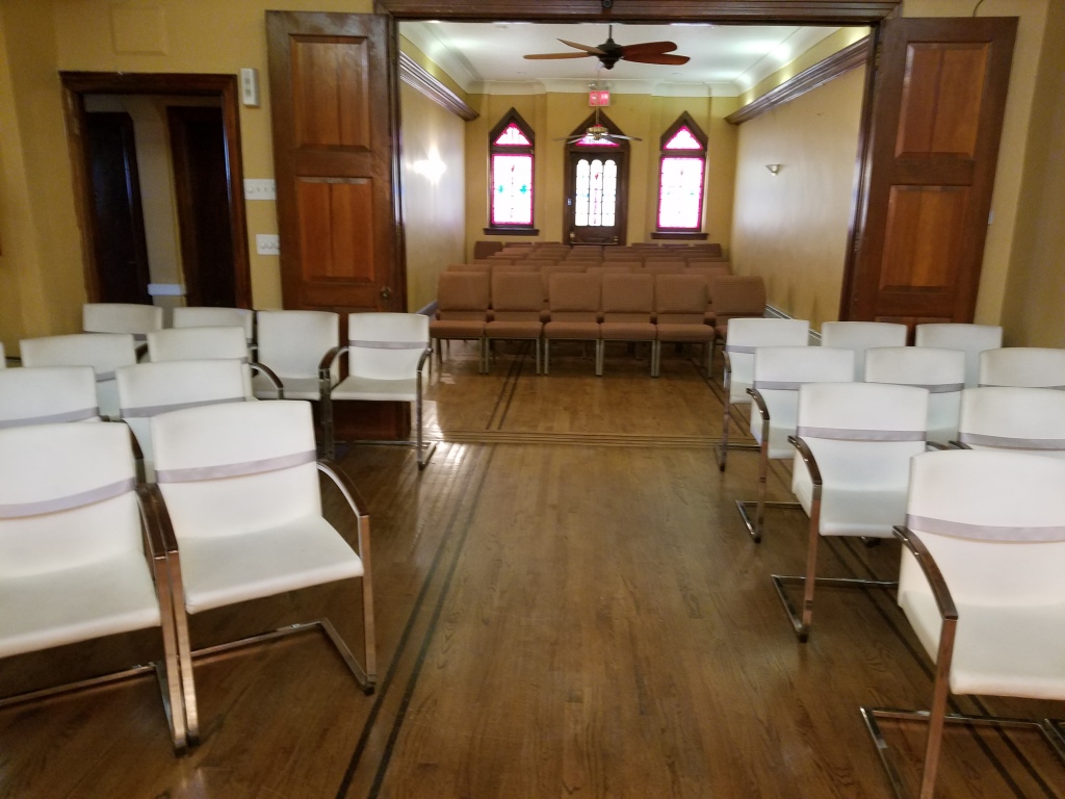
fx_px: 800
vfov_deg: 53.1
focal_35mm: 26
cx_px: 532
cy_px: 400
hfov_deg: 67.3
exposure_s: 1/13
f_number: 1.7
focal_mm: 4.2
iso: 200
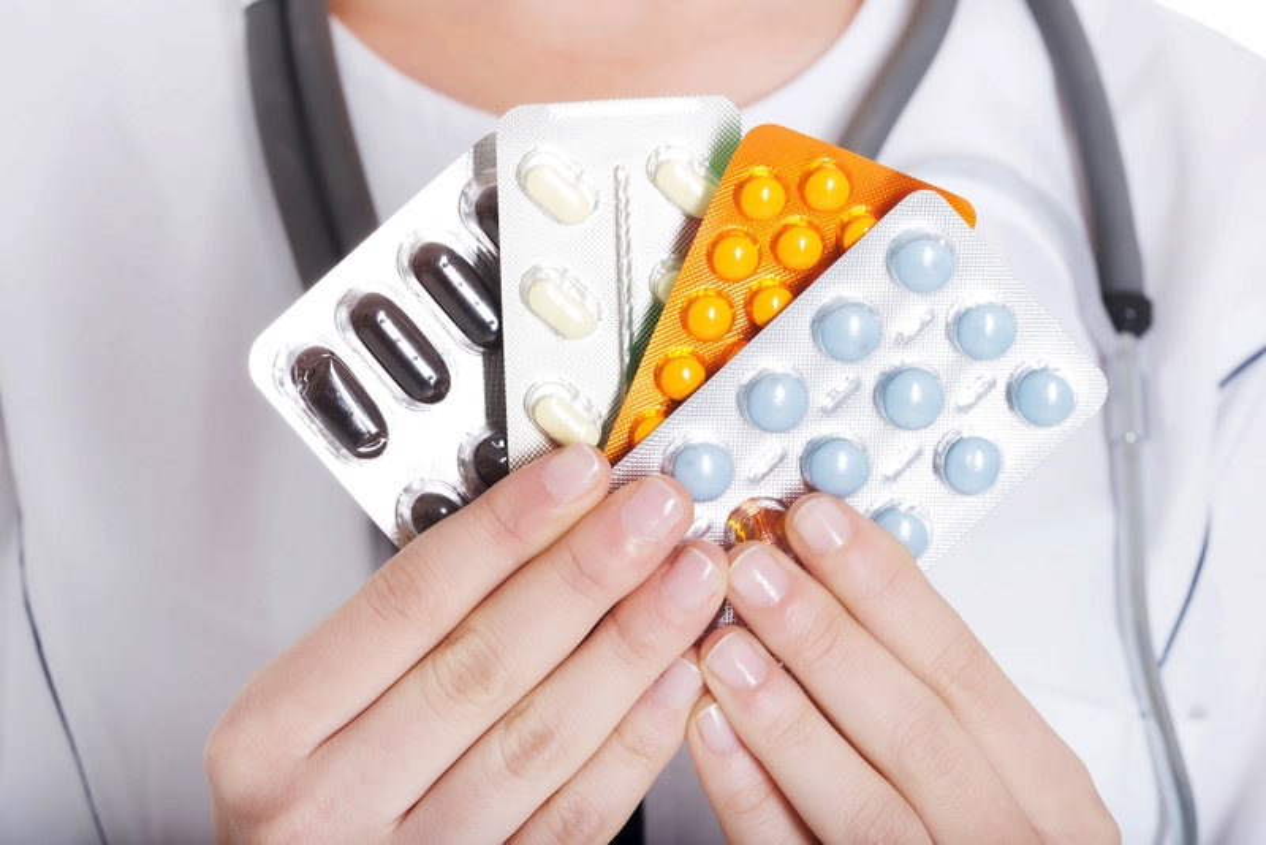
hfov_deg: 13.7
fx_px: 5277
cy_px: 422
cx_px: 633
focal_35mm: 150
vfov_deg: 9.2
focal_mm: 150
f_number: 14
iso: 100
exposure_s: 1/250
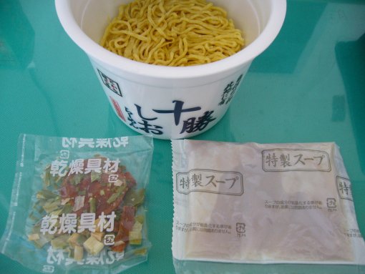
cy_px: 137
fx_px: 369
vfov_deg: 40.7
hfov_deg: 52.6
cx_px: 182
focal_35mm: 35
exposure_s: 1/15
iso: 200
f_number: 2.8
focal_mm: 5.8
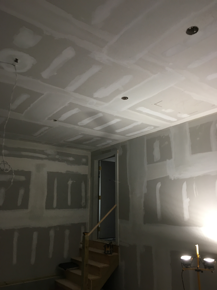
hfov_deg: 48.2
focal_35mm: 29
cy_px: 145
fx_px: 242
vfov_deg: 61.7
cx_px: 108
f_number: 2.2
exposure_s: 1/30
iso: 64
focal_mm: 4.15
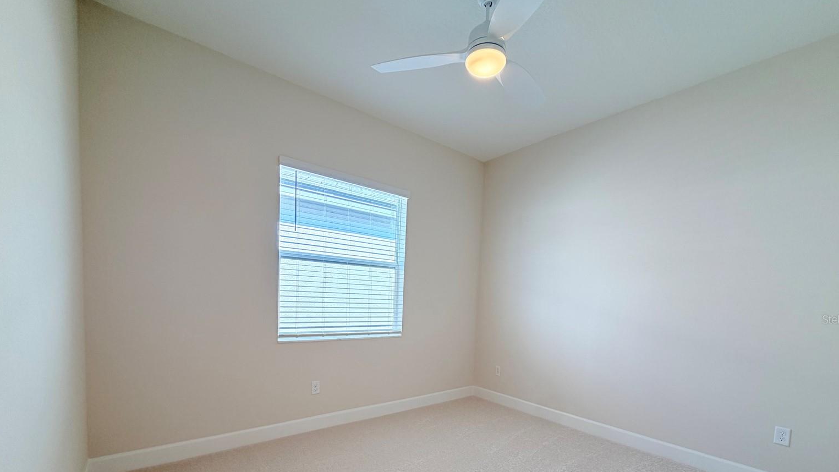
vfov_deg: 65.1
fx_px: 356
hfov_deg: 99.3
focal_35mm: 16
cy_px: 319
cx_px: 434
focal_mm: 2.22
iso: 80
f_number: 2.2
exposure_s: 1/120
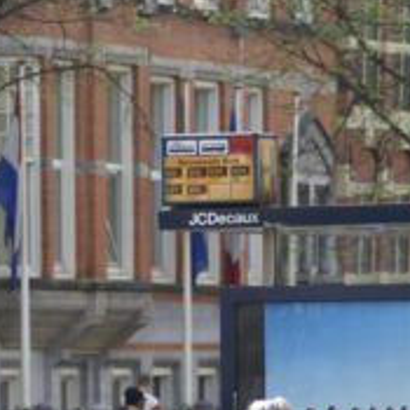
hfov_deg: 3.8
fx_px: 6157
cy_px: 462
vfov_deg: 3.8
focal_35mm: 459
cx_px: -98
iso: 100
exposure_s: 1/200
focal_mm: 105
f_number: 5
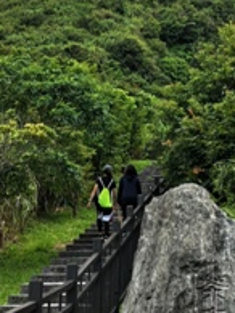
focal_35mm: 111
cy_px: -19
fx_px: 1006
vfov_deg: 17.2
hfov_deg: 13.3
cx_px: 174
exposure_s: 1/1585
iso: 50
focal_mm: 3.95
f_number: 1.8
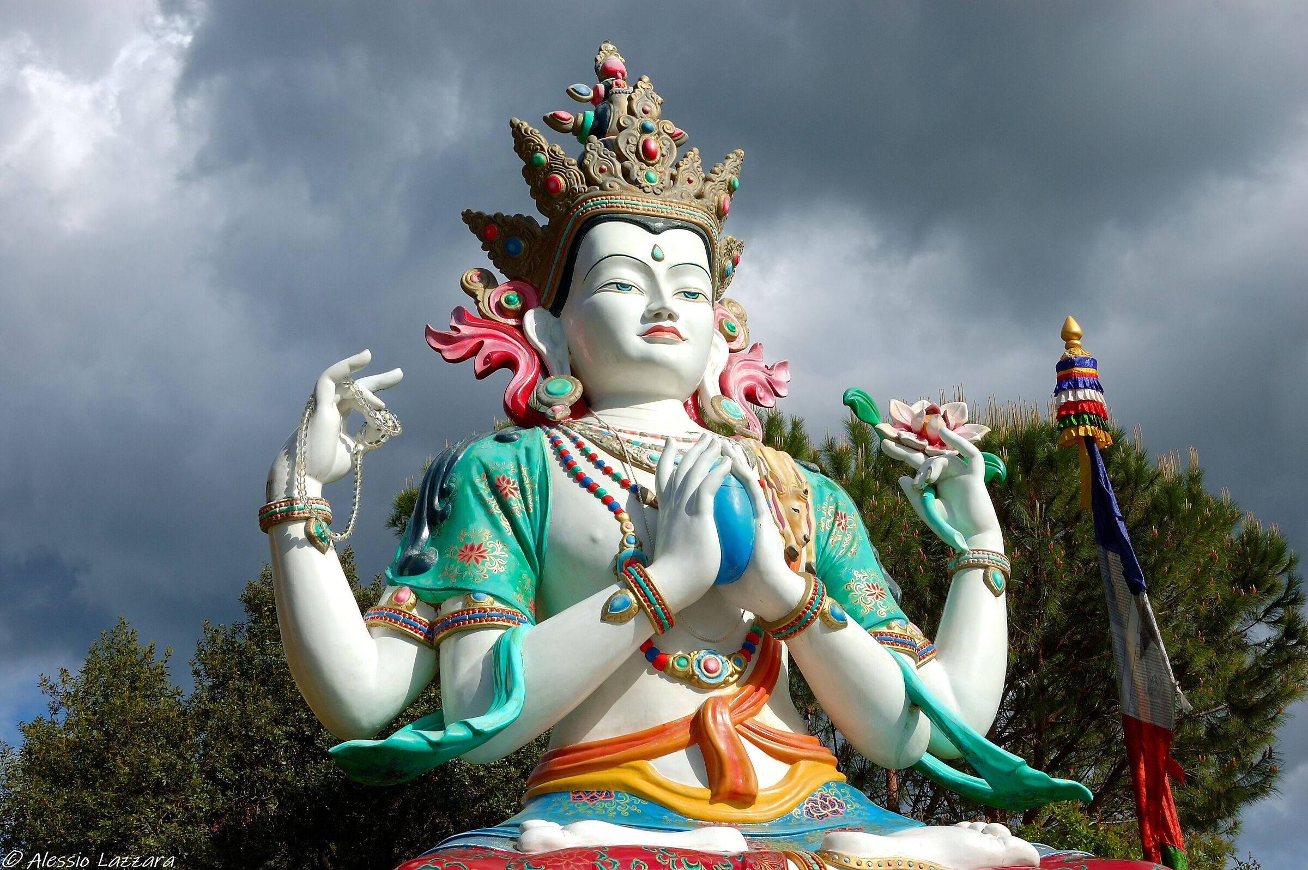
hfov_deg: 38.9
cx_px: 654
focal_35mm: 51
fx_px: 1851
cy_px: 435
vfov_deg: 26.4
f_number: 13
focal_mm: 34
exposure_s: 1/250
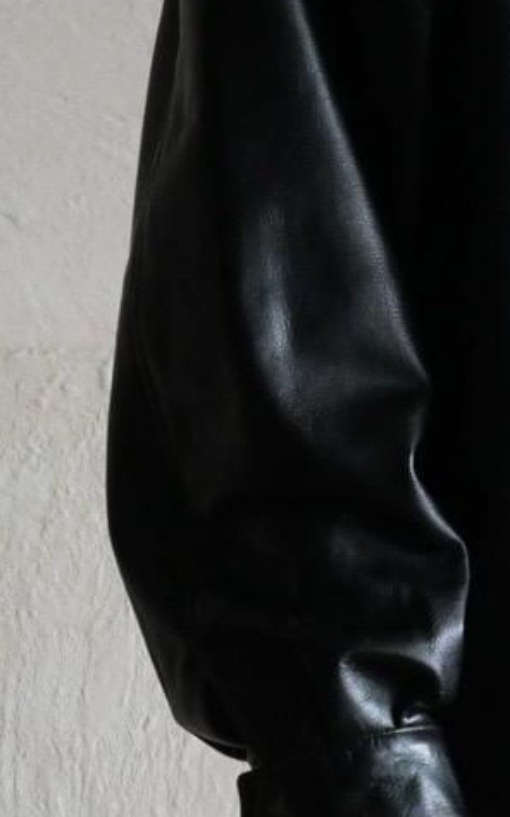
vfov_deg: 7.6
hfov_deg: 4.7
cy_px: 307
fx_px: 6119
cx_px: 743
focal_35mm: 275
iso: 3200
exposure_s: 1/30
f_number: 3.9
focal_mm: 48
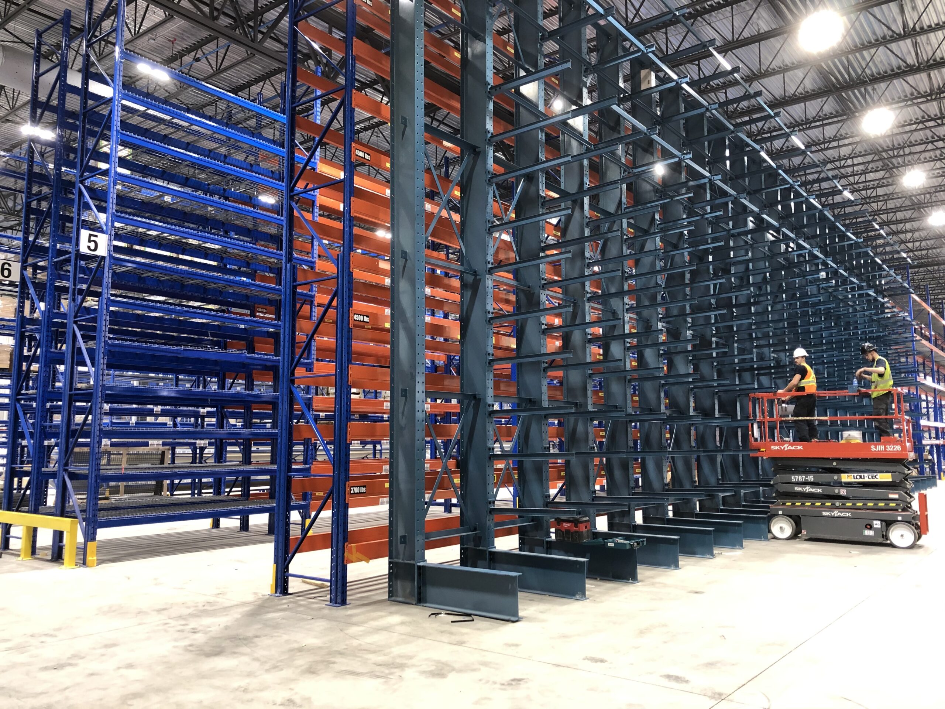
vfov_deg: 49.7
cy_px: 354
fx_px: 764
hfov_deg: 63.4
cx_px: 472
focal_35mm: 28
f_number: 1.8
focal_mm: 3.99
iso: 50
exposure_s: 1/15
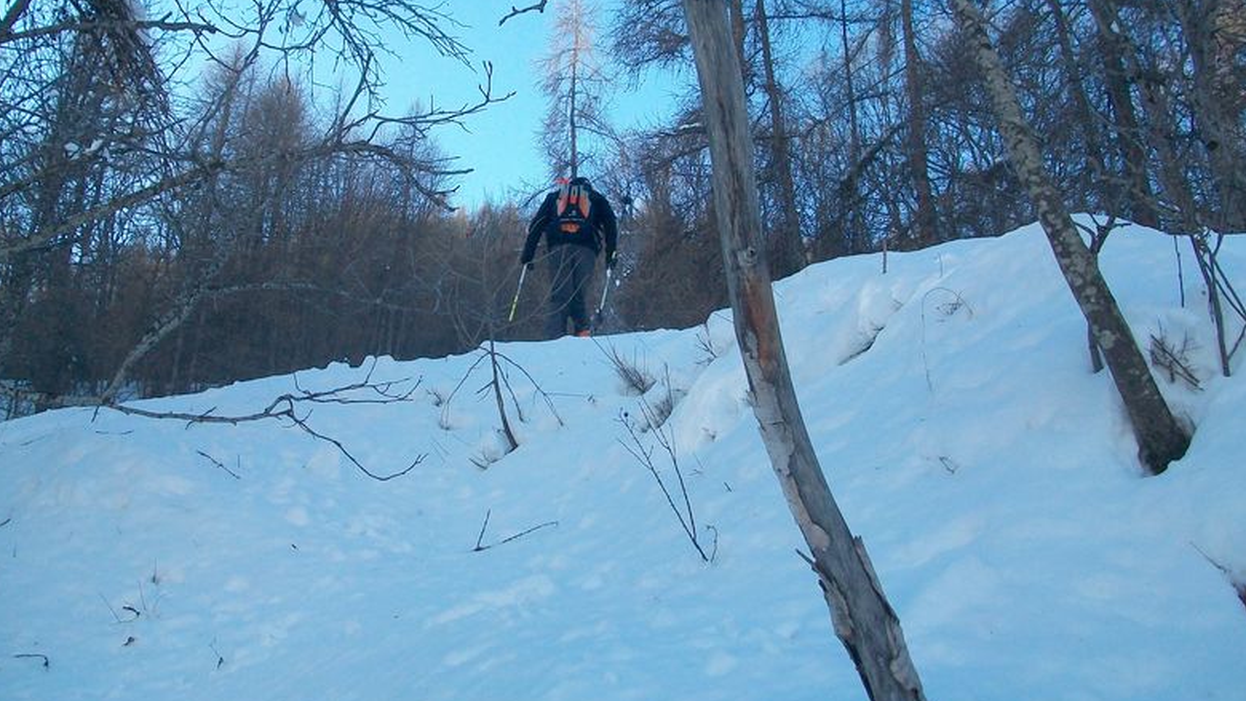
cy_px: 257
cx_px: 620
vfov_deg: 31.1
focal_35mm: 38
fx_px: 1256
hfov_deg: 52.8
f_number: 2.8
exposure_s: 1/400
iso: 80
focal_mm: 5.7
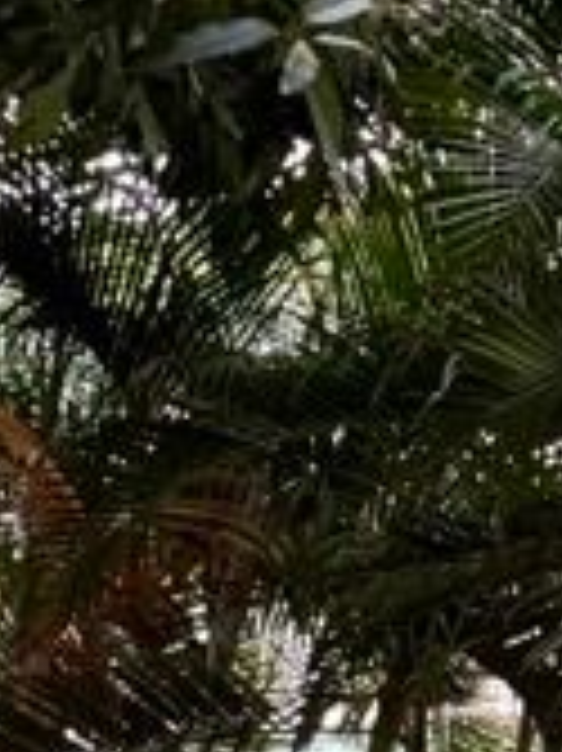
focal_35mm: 86
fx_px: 1864
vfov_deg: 21.4
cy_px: 860
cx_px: 1093
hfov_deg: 14.5
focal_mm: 2.22
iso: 160
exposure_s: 1/99
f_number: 2.2
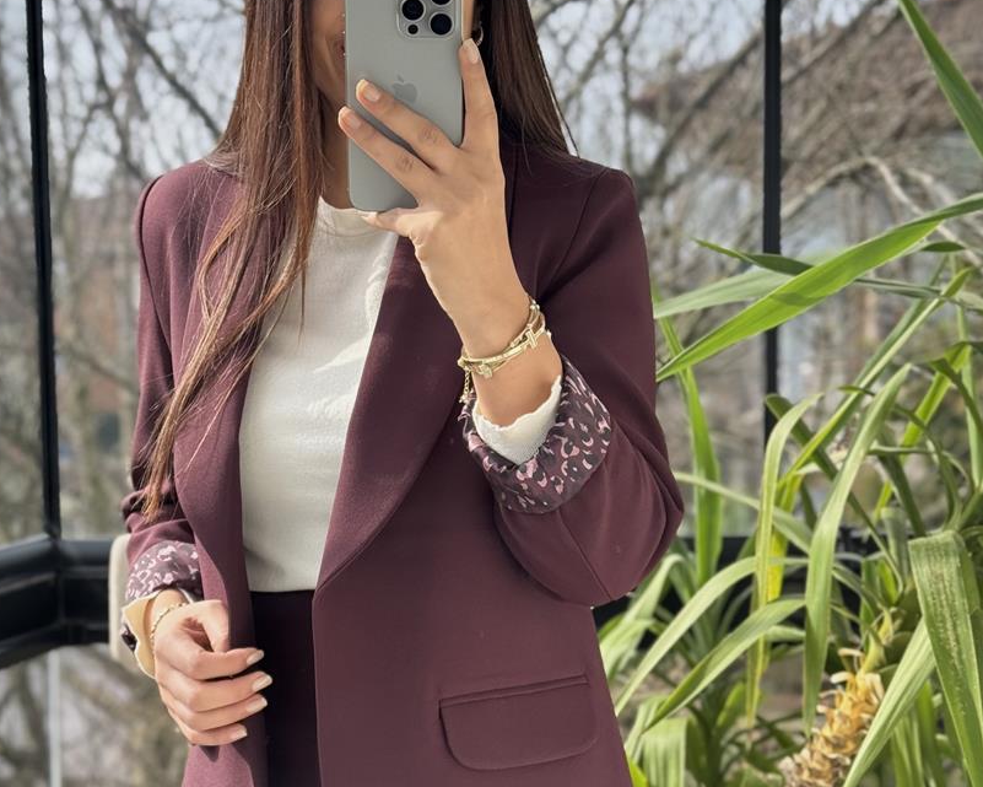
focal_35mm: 78
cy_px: 525
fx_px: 2270
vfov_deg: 19.6
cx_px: 418
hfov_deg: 24.4
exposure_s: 1/326
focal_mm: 6.76
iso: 64
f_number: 1.78
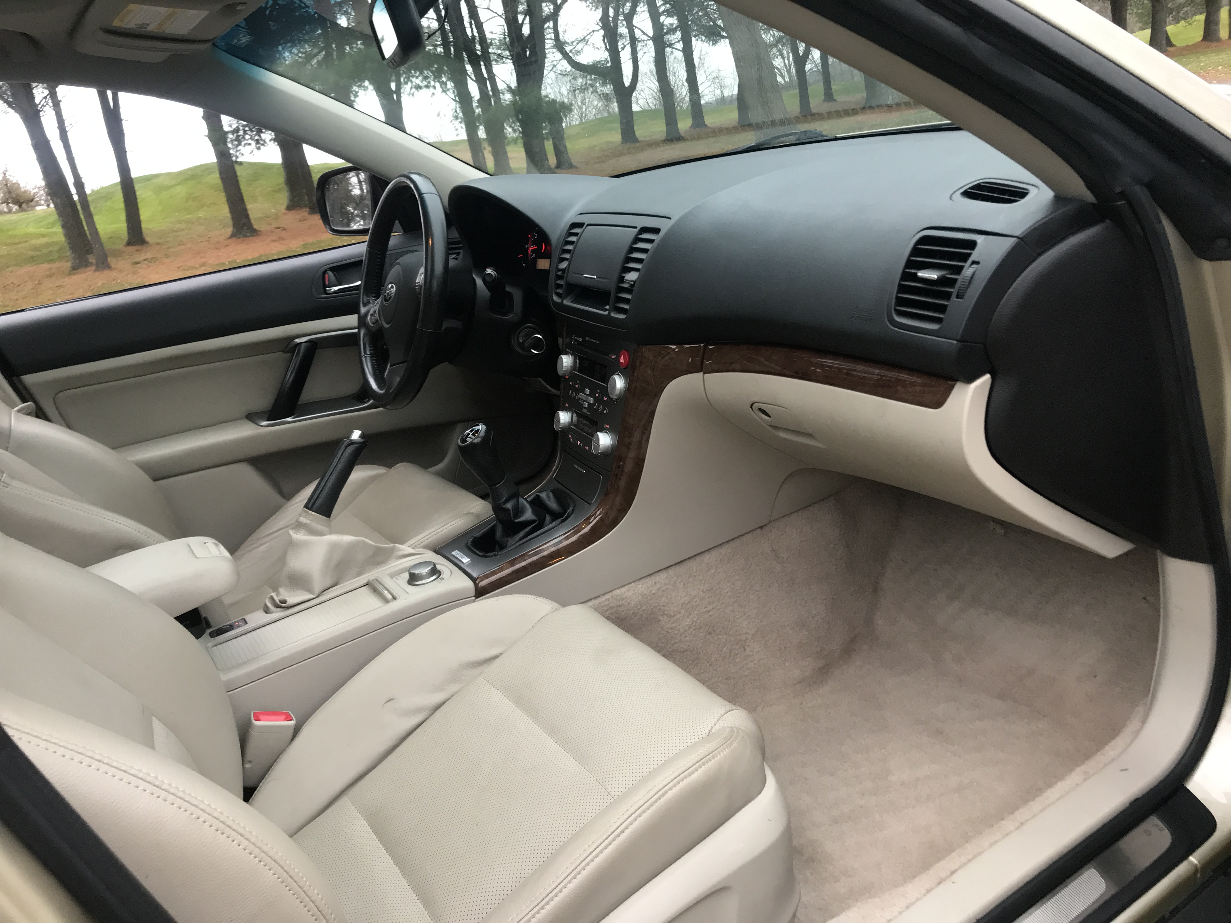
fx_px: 996
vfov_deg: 49.7
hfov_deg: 63.4
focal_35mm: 28
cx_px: 616
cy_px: 462
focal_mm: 3.99
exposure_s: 1/30
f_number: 1.8
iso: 80
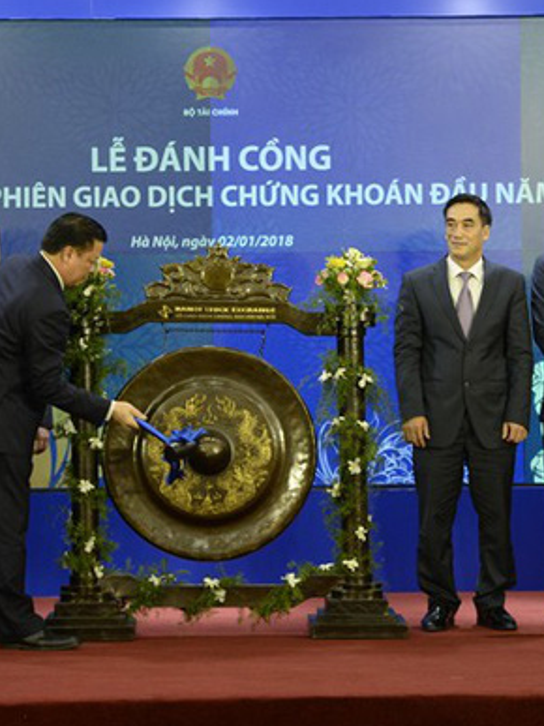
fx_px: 2537
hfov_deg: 12.2
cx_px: 263
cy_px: 335
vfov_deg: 16.3
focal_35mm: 121
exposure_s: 1/125
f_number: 4
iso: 1600
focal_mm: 75
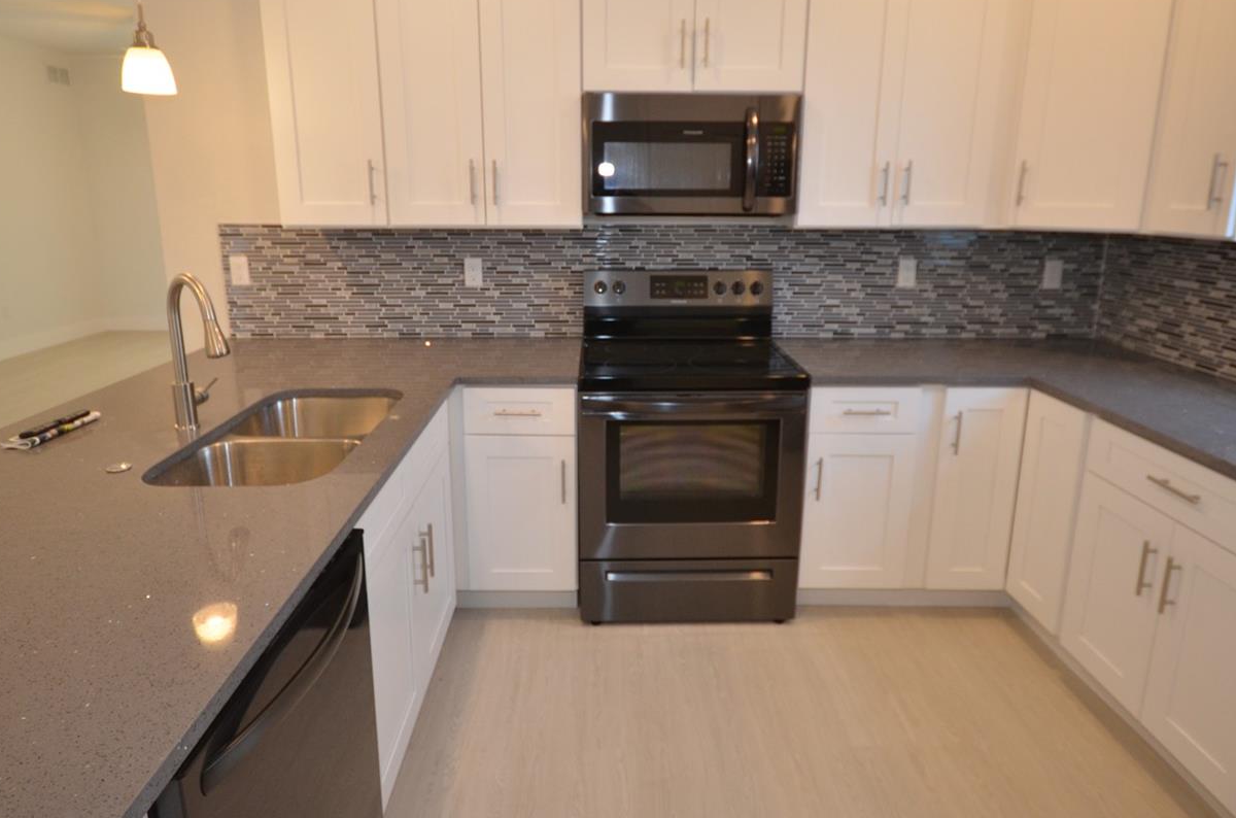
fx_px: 685
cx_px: 627
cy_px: 333
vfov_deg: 61.2
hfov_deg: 84.1
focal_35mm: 20
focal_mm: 10
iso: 560
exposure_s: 1/60
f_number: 4
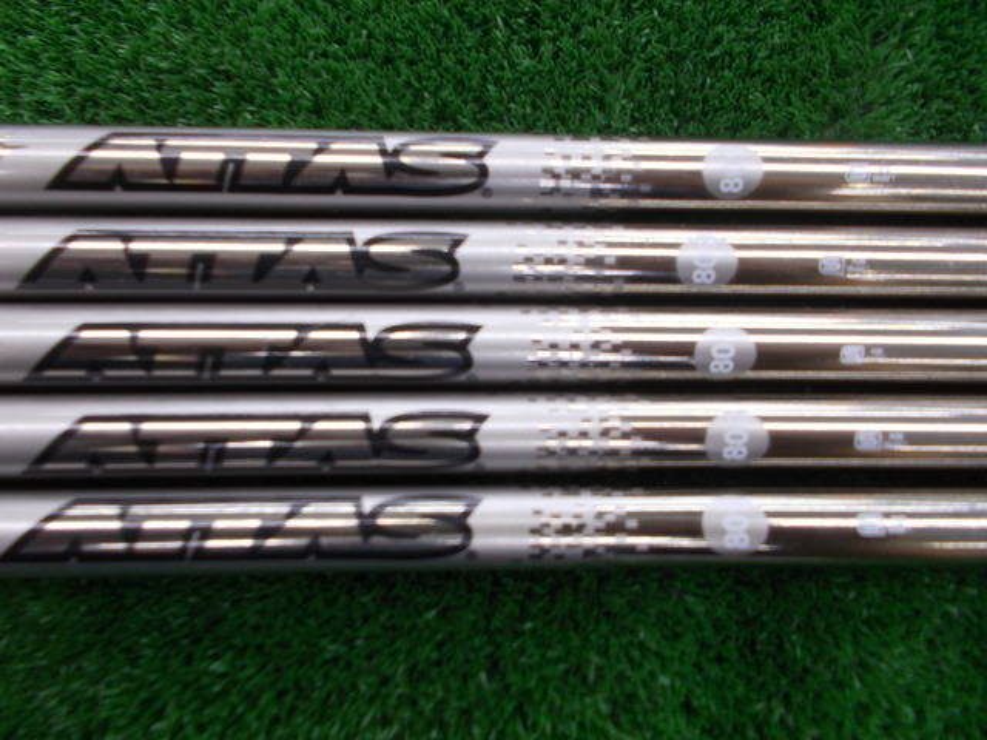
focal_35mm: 26
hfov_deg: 67.3
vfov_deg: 53.1
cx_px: 494
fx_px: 741
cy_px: 370
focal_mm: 4.6
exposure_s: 1/25
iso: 140
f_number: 3.2
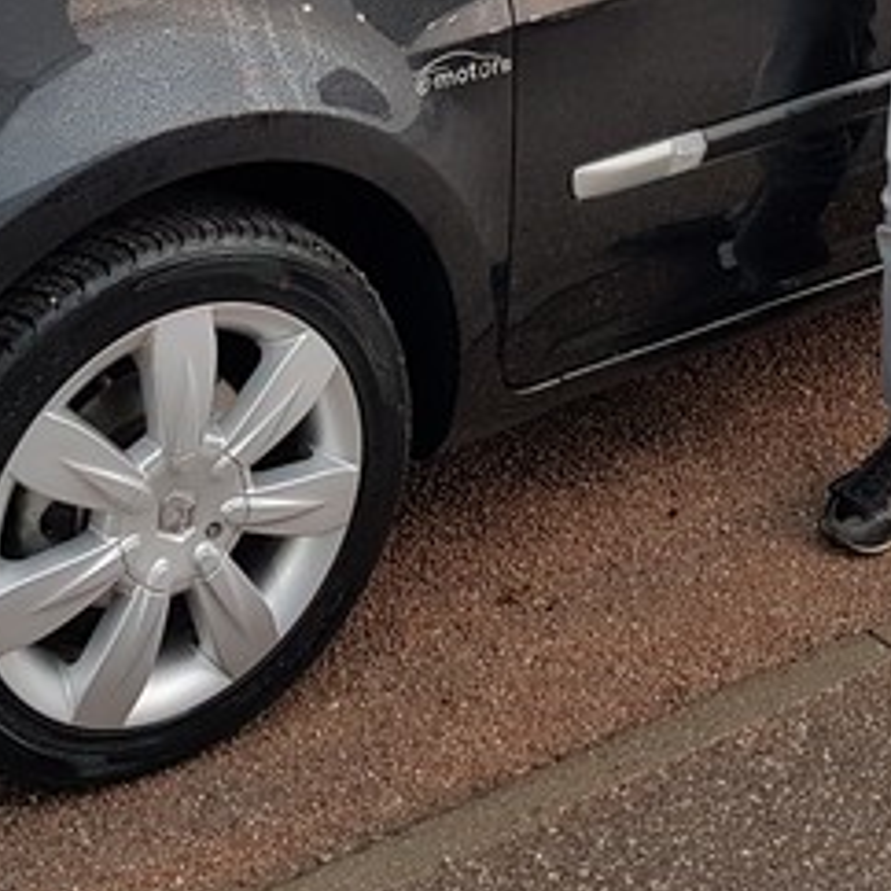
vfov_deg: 21.6
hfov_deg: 22.8
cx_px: 471
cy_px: -77
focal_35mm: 76
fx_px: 2213
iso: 100
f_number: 1.7
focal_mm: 4.2
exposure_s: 1/50
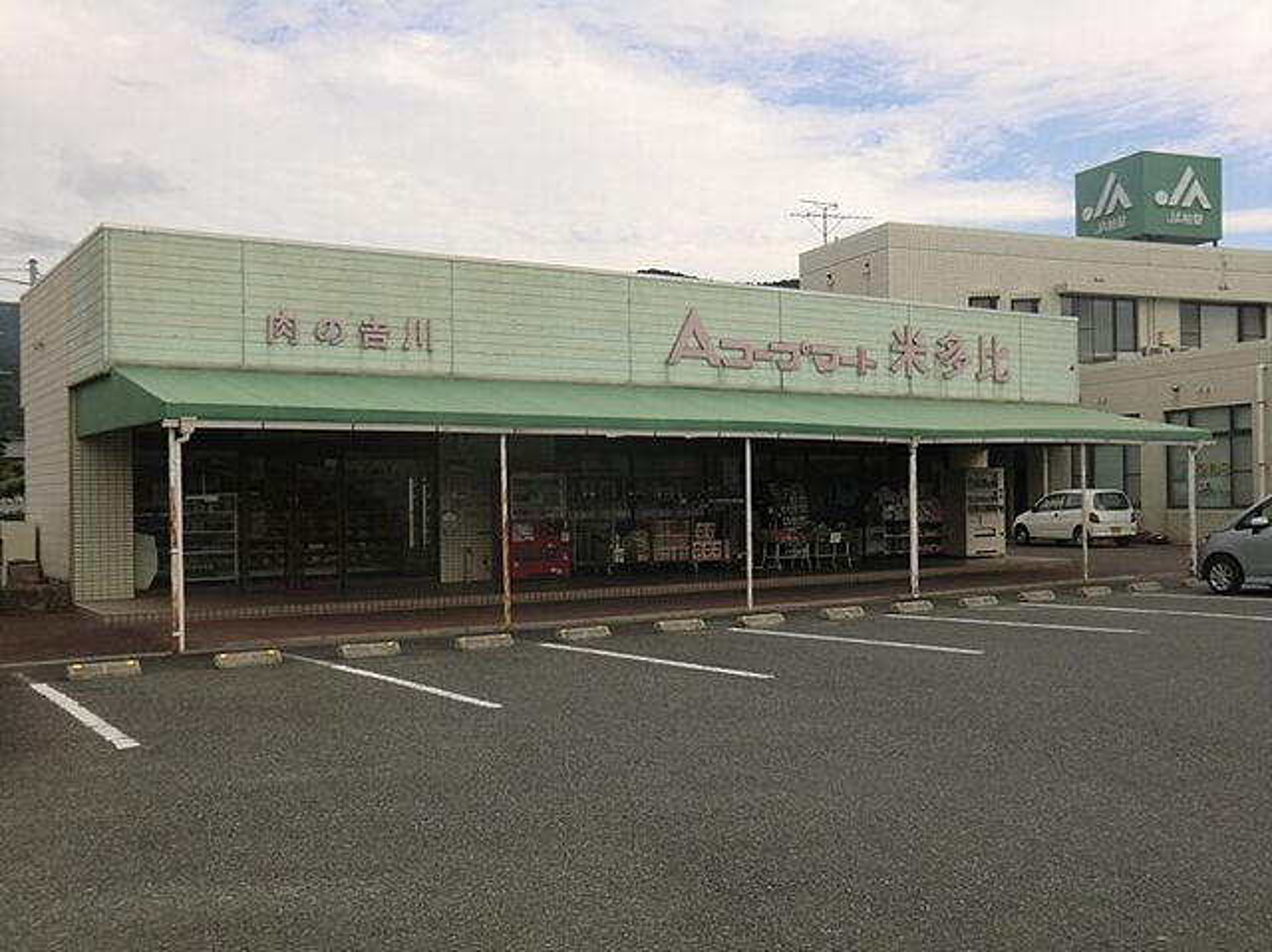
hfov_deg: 54.0
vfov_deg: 41.7
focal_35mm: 34
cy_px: 476
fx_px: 1248
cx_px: 636
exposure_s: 1/640
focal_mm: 6.1
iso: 64
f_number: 3.6
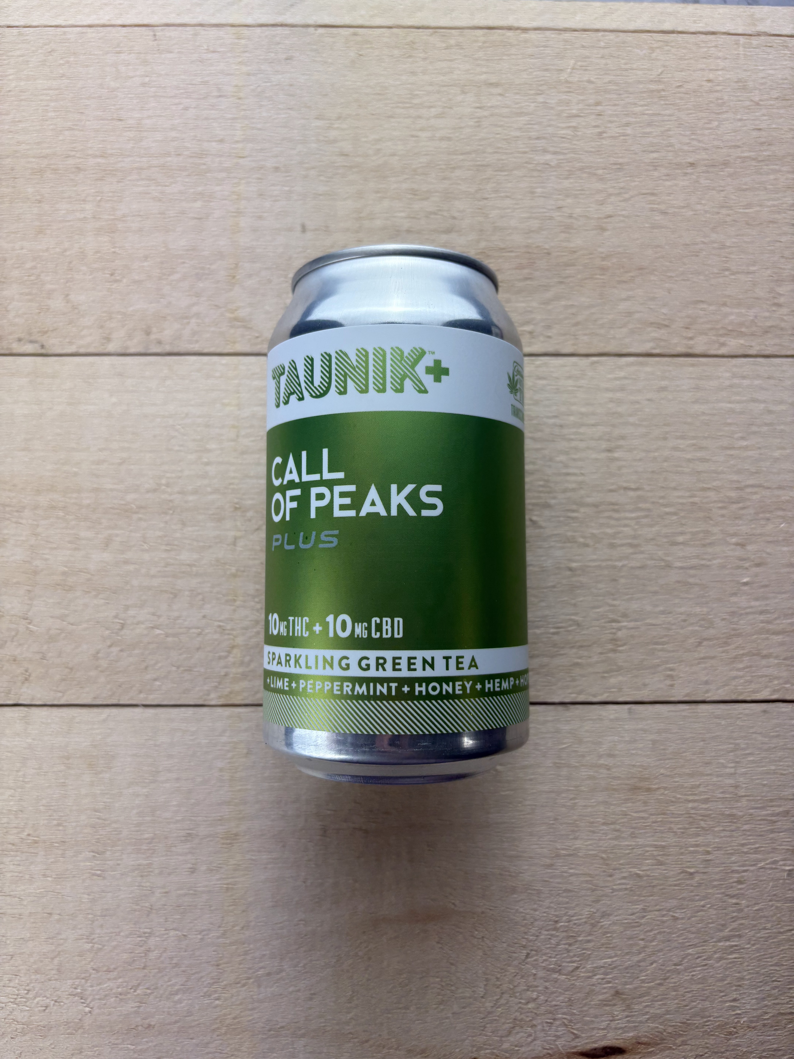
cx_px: 397
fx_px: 795
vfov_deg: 67.3
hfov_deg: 53.1
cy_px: 530
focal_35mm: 26
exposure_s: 1/303
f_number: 1.6
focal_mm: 5.96
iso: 40
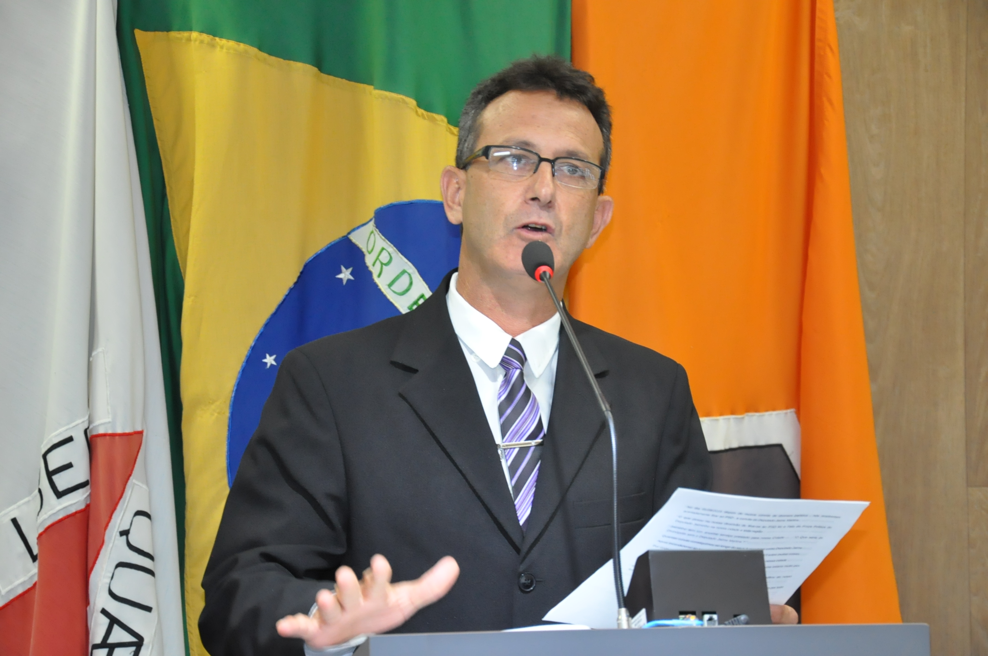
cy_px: 328
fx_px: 2714
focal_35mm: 99
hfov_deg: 20.6
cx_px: 494
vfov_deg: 13.8
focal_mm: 66
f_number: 5.3
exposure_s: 1/60
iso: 2000
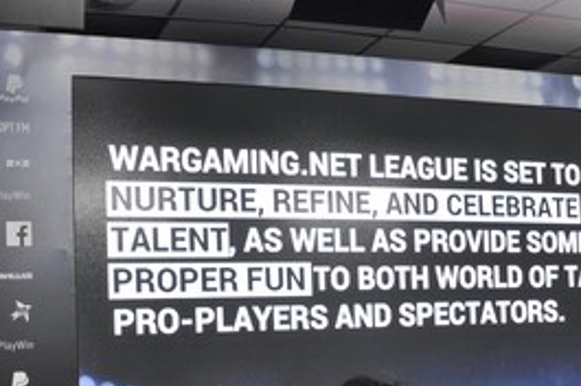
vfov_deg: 22.0
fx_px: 983
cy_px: 300
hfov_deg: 32.9
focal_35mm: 61
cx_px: 309
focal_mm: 21
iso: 280
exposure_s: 1/30
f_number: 5.6
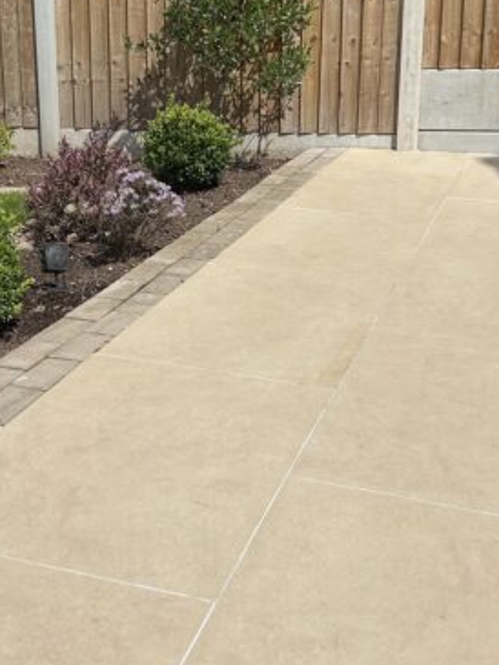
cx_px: 178
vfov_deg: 33.6
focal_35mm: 57
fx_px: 1095
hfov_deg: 25.6
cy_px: 237
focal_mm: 5.7
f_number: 1.5
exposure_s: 1/14286
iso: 50
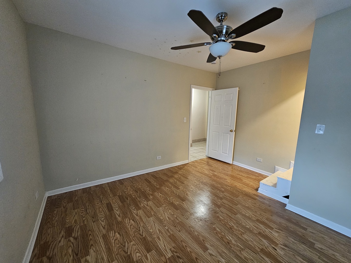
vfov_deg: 89.9
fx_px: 132
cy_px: 132
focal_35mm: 13
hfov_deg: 106.2
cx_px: 176
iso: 640
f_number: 2.2
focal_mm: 2.2
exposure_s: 1/24
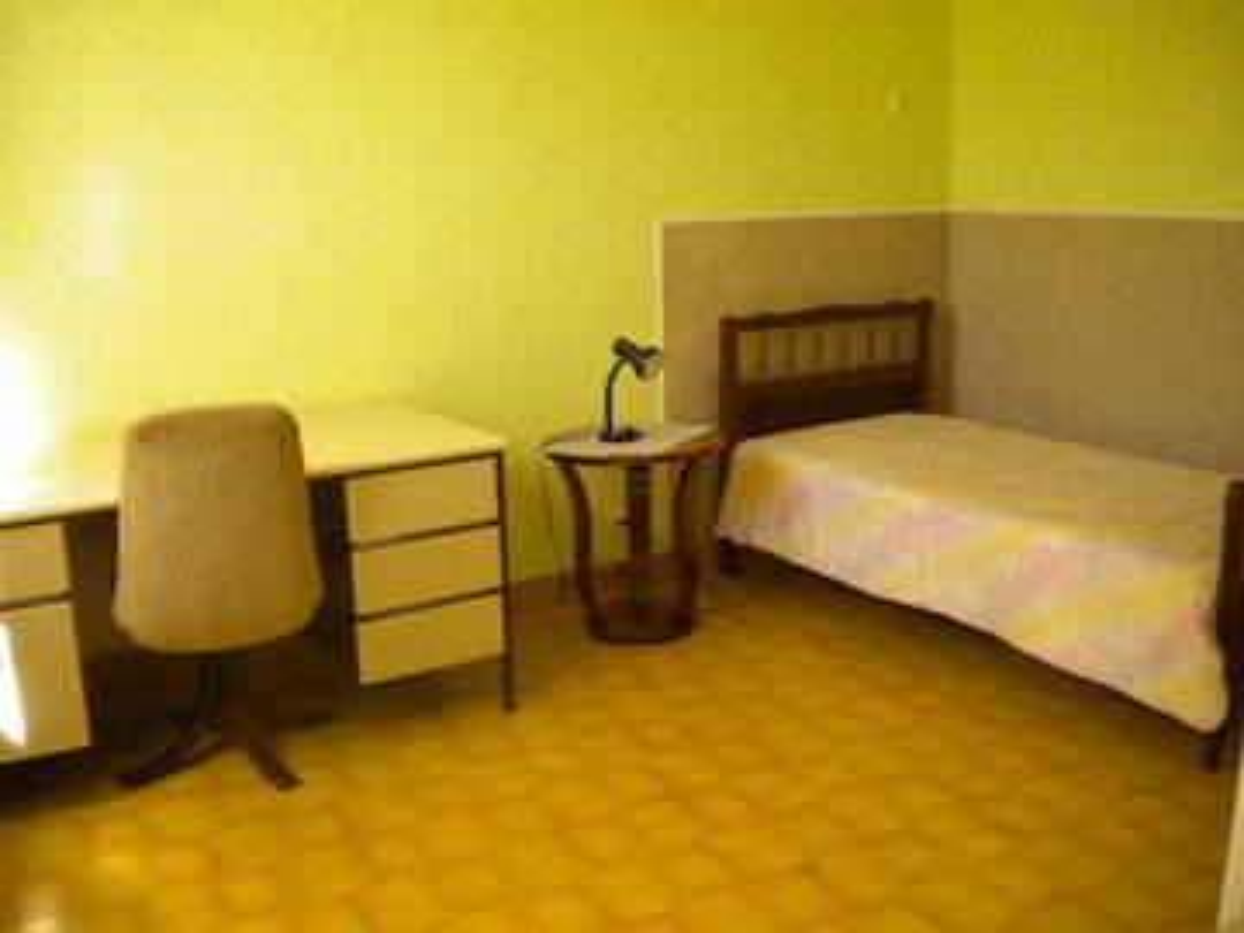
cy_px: 466
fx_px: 1258
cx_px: 622
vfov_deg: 40.7
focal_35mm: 35
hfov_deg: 52.6
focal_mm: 6.3
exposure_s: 1/60.4
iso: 350
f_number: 3.1
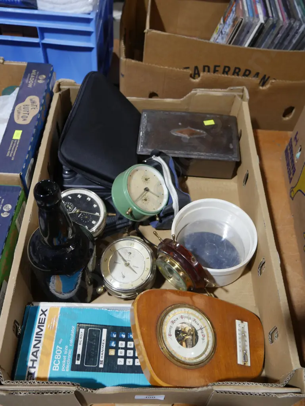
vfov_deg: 56.8
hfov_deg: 44.2
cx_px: 152
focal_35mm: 32
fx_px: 376
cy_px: 203
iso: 400
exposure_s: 1/60
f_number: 3.6
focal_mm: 16
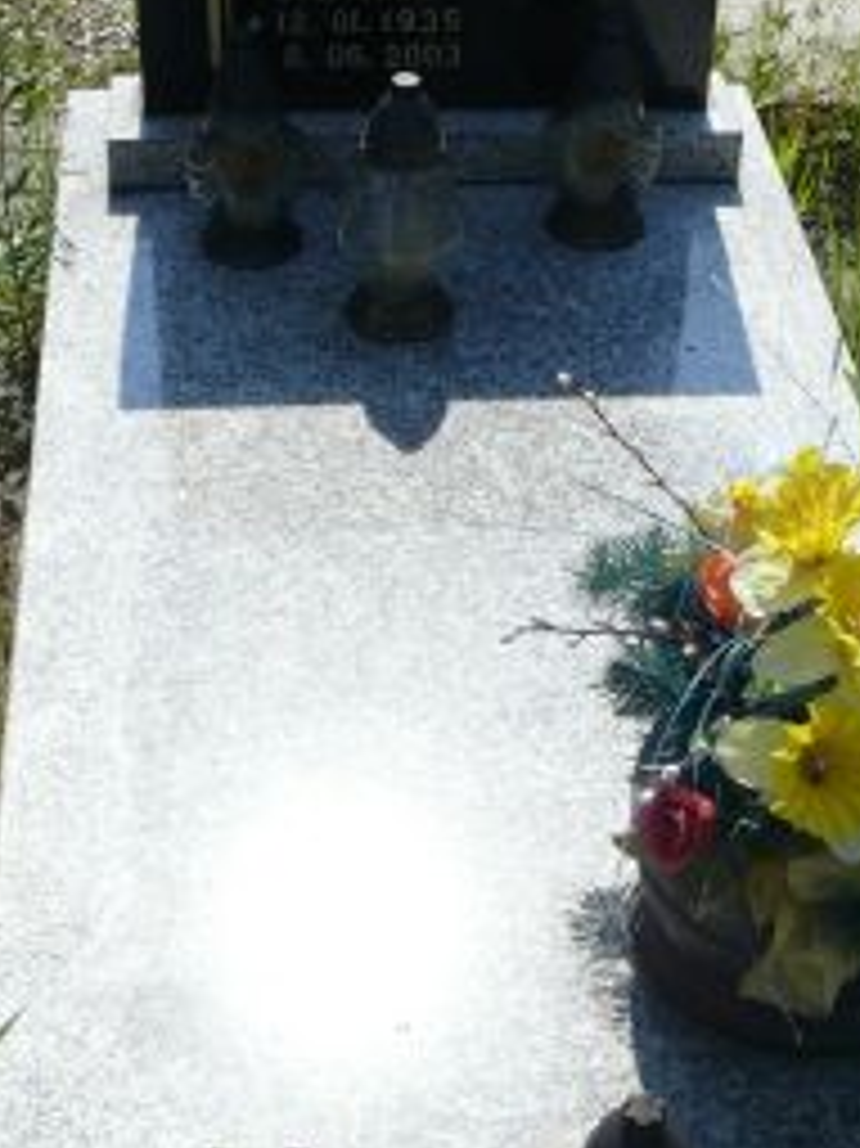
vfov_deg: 29.3
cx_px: 518
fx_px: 2188
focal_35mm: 66
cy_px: 734
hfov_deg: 22.2
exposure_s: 1/400
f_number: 6.3
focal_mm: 7.4
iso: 100
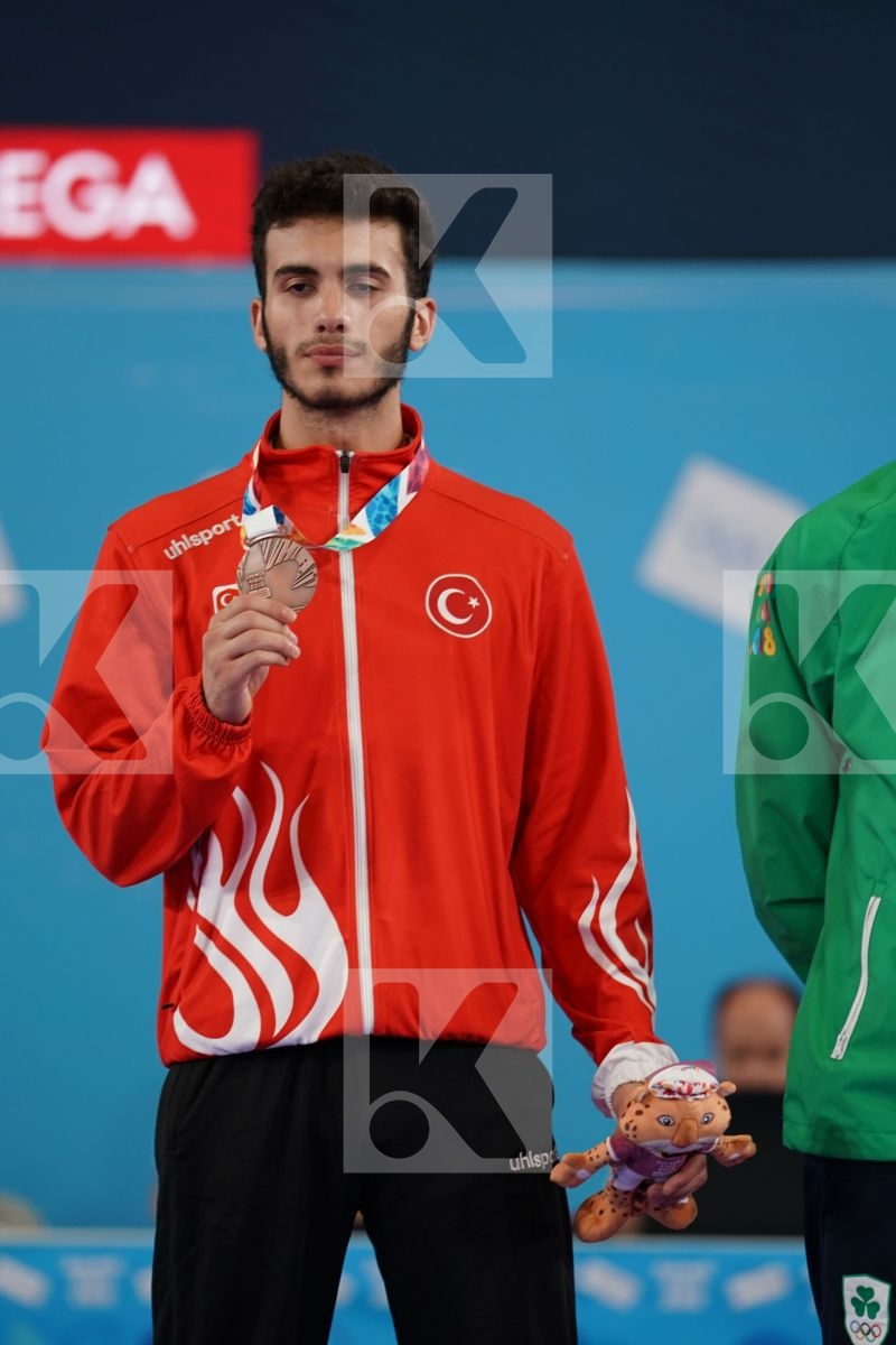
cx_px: 448
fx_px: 11199
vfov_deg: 6.9
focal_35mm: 300
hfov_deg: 4.6
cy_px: 672
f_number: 2.8
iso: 400
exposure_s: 1/250
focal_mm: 200
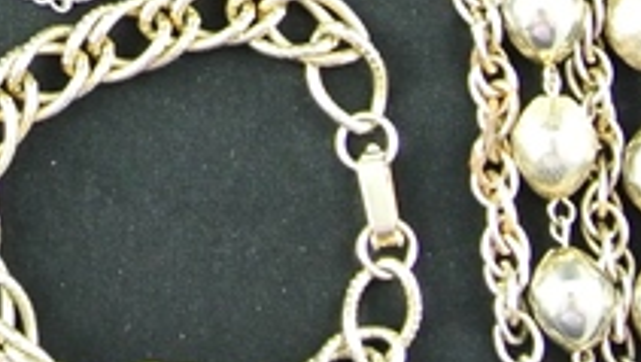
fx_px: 2959
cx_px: -374
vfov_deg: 6.9
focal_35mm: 174
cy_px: -205
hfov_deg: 11.7
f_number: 4
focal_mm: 13.1
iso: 800
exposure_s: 1/50
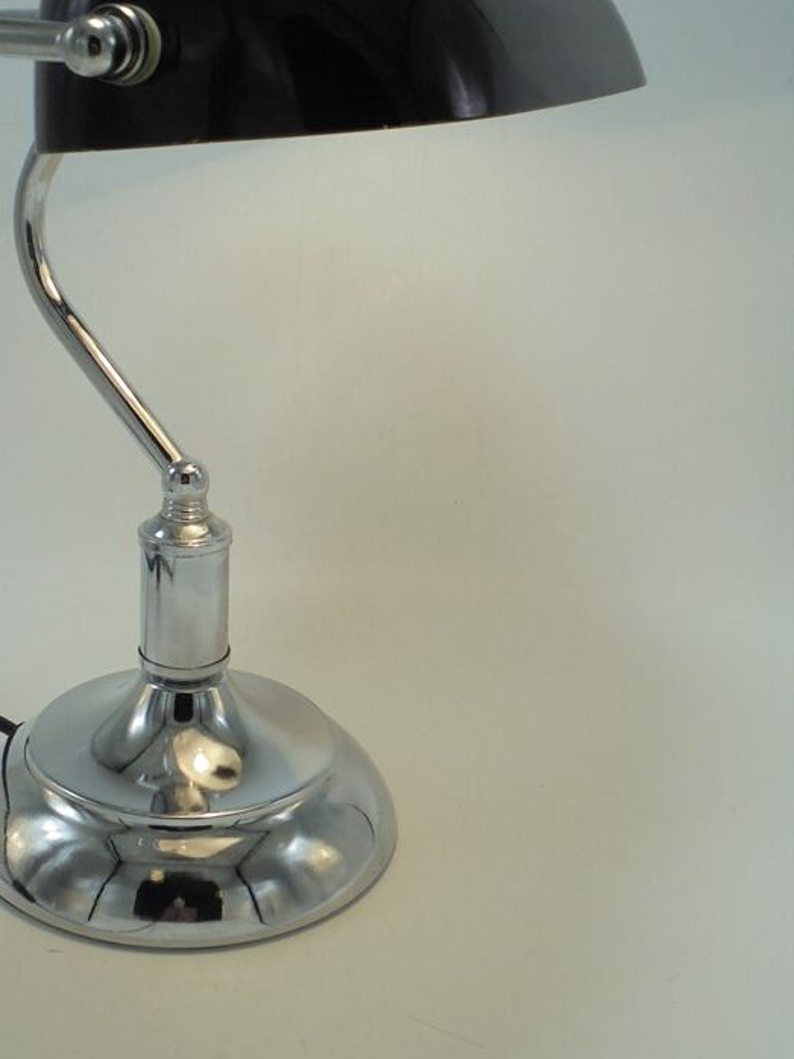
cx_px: 285
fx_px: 1499
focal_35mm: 49
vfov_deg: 38.7
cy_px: 414
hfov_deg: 29.5
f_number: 4.2
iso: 100
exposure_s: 1/125
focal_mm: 6.9
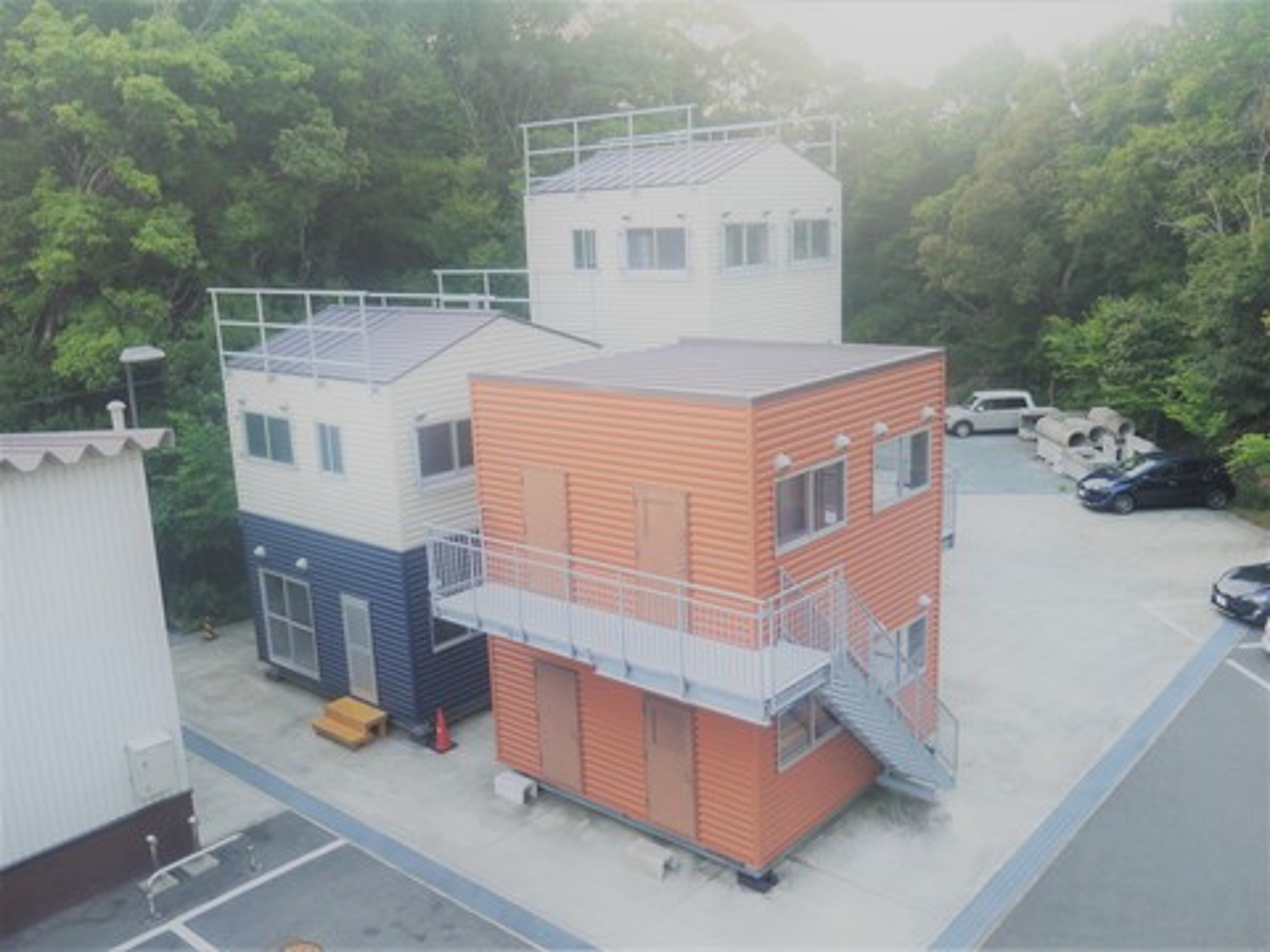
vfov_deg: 46.8
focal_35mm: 30
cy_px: 476
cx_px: 635
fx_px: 1101
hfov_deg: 60.0
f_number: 3.6
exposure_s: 1/60
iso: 250
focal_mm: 15
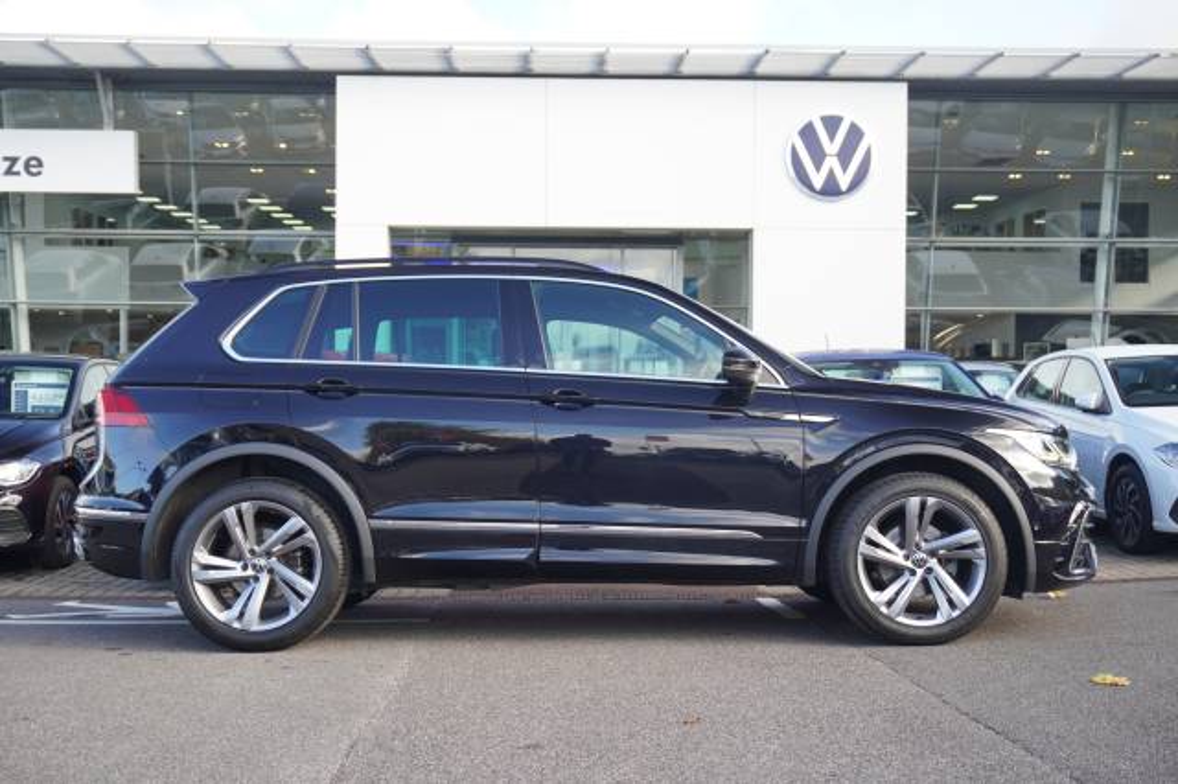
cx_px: 589
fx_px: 1374
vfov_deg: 31.9
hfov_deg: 46.4
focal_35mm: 42
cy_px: 392
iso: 100
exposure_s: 1/60
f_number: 4.5
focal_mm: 28
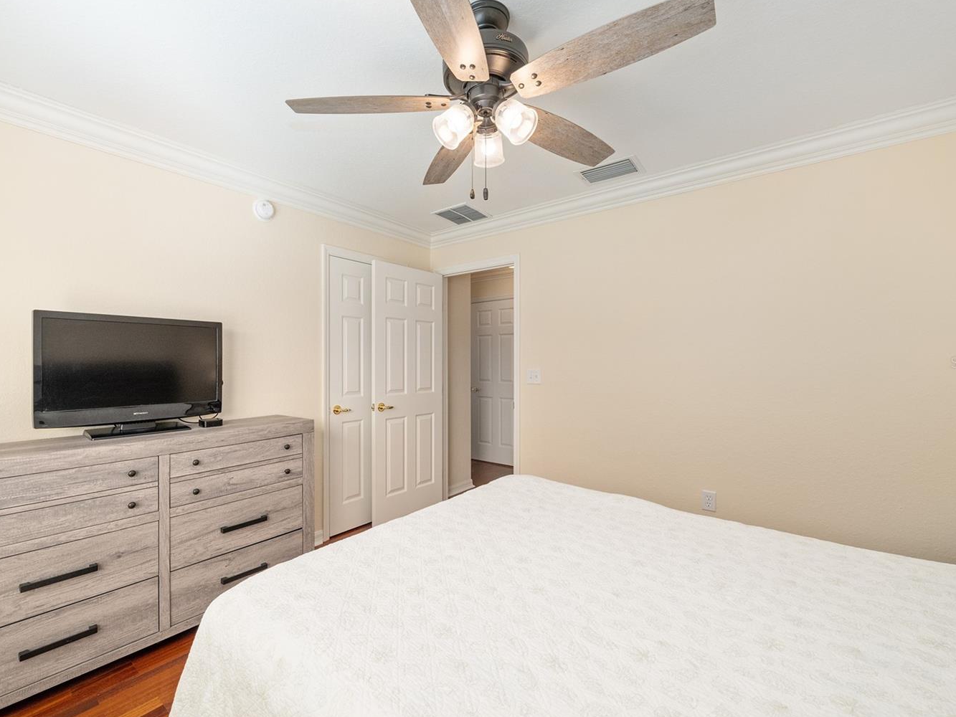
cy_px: 362
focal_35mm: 15
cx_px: 441
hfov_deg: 98.0
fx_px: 414
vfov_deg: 81.8
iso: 500
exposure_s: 1/100
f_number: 8
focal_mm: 13
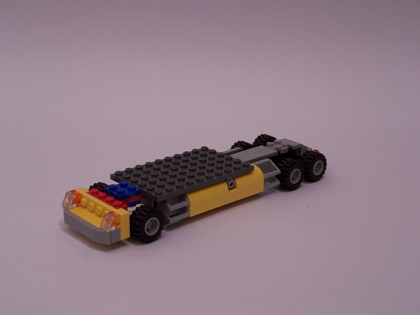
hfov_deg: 29.0
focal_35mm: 67
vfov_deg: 21.9
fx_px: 813
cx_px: 210
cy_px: 158
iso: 80
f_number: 3.2
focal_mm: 11.1
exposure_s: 1/6
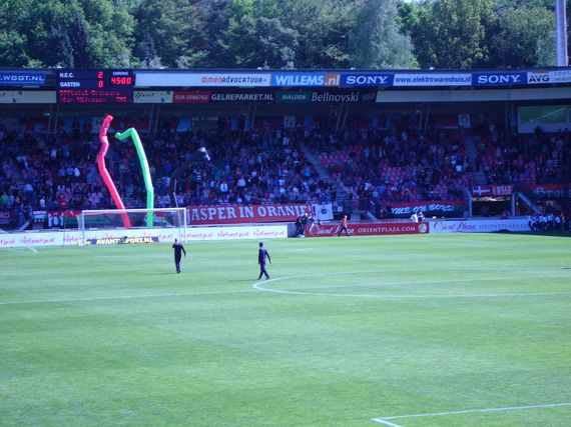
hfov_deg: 18.7
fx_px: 1731
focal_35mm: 105
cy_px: 214
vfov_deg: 14.1
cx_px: 286
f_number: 4.9
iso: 50
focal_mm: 17.4
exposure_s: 1/125
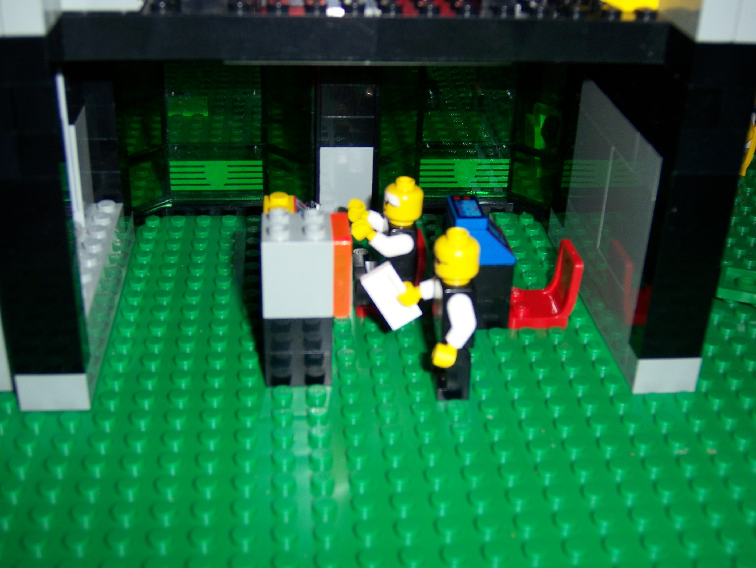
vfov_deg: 32.2
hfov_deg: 42.0
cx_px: 378
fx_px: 983
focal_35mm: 45
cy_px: 284
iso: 80
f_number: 3.1
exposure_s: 1/60
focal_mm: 7.5
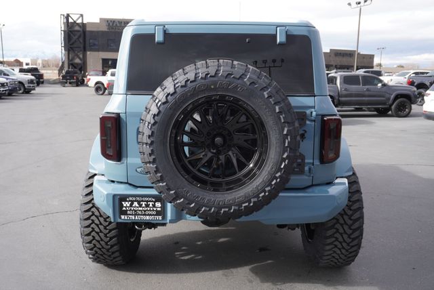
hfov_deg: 57.2
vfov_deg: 40.0
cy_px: 145
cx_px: 217
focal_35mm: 33
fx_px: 398
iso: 100
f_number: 5.6
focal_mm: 22
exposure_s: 1/125
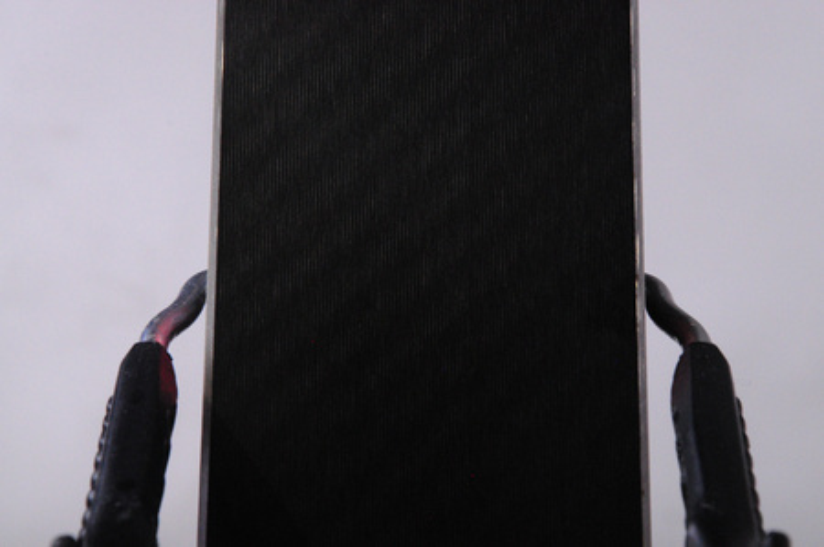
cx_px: 412
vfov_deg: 8.7
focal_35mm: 158
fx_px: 3601
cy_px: 274
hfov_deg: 13.1
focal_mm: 105
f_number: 16
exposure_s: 1/180
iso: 3200
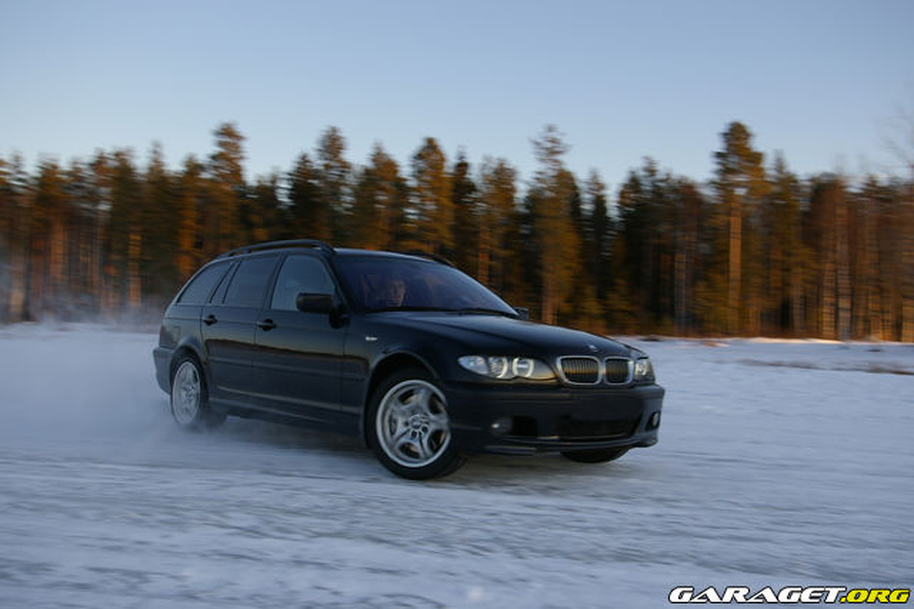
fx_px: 990
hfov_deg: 49.6
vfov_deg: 34.2
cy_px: 304
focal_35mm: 39
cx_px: 457
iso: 200
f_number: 5.6
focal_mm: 26
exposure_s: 1/125
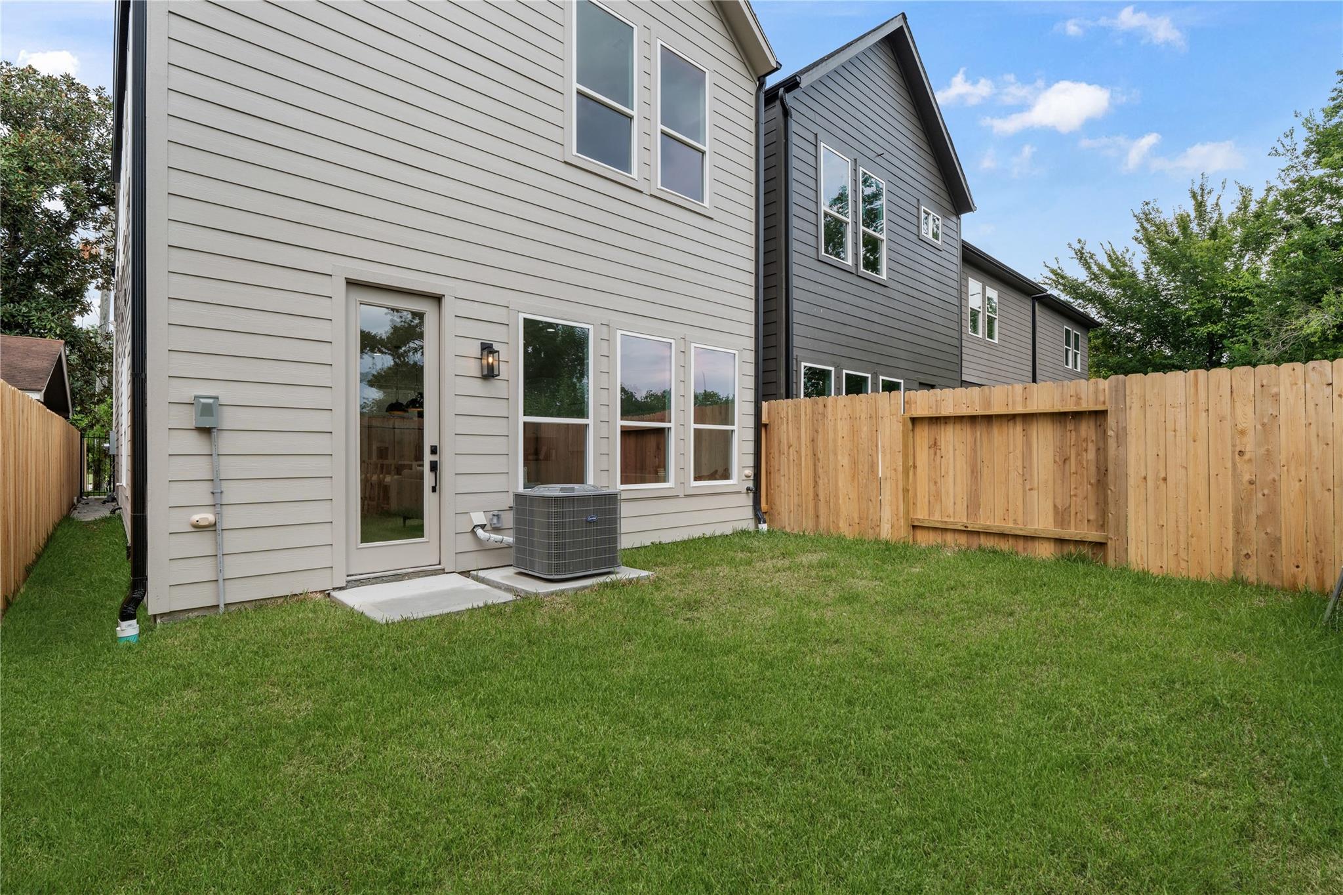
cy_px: 448
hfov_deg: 96.7
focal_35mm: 16
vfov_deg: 73.7
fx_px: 597
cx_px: 672
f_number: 9
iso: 200
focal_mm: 16
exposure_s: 1/40
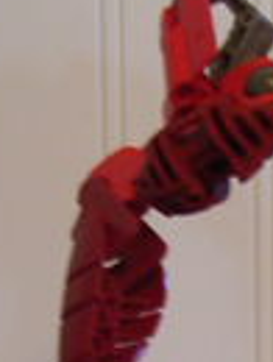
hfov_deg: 10.3
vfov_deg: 13.9
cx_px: 436
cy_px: 429
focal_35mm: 138
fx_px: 1446
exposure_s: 1/8
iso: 160
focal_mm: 6
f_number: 2.7
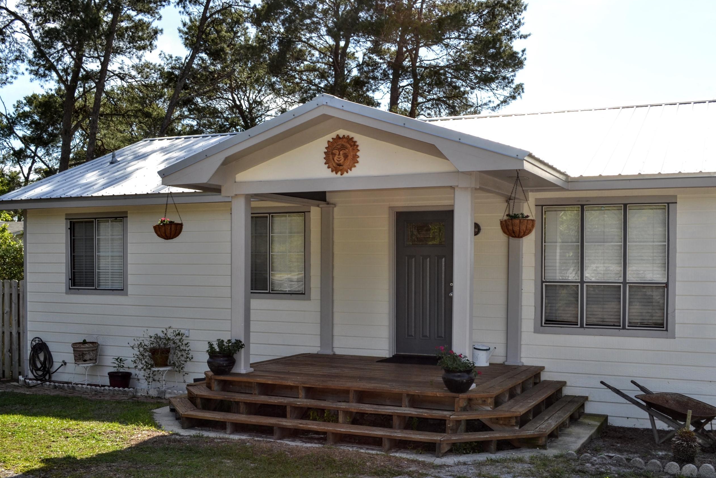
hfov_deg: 49.5
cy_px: 279
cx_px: 370
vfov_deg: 34.1
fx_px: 776
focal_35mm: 39
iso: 100
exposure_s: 1/200
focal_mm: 22
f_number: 8
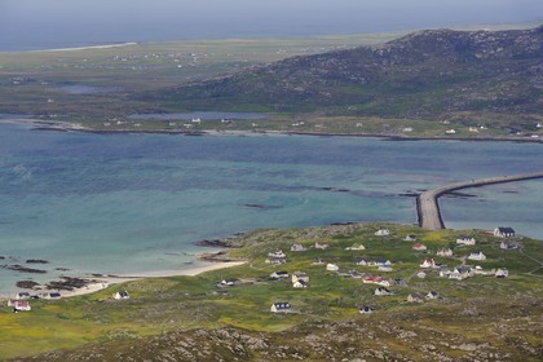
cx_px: 272
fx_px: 2413
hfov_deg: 12.8
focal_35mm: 160
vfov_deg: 8.6
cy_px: 181
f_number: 8
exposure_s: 1/800
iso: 200
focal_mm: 160
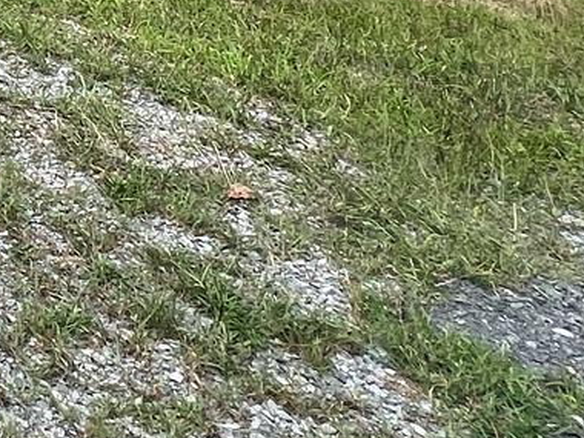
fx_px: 1181
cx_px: -559
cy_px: -404
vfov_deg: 16.6
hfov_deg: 18.7
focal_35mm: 70
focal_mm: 1.57
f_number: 1.8
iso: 32
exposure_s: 1/732
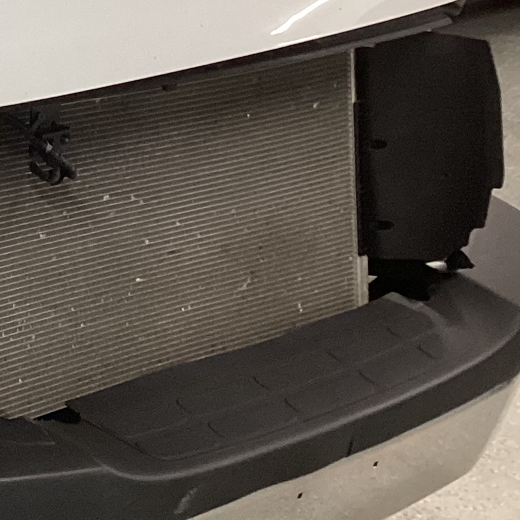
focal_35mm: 98
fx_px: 1666
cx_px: -370
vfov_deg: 17.4
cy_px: 28
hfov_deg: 15.6
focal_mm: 3.3
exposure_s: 1/50
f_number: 2.4
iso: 125
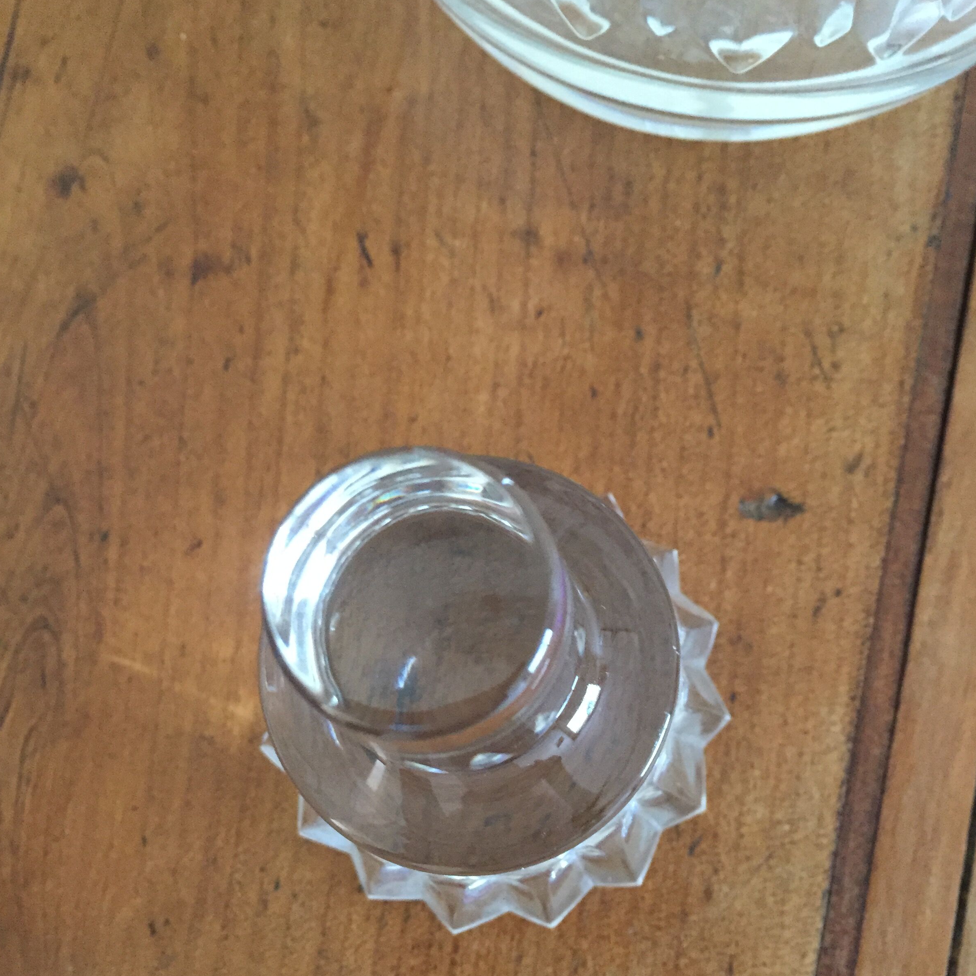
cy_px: 579
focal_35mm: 35
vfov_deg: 47.0
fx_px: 1116
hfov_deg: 47.2
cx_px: 497
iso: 250
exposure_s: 1/25
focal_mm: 4.15
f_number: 2.2
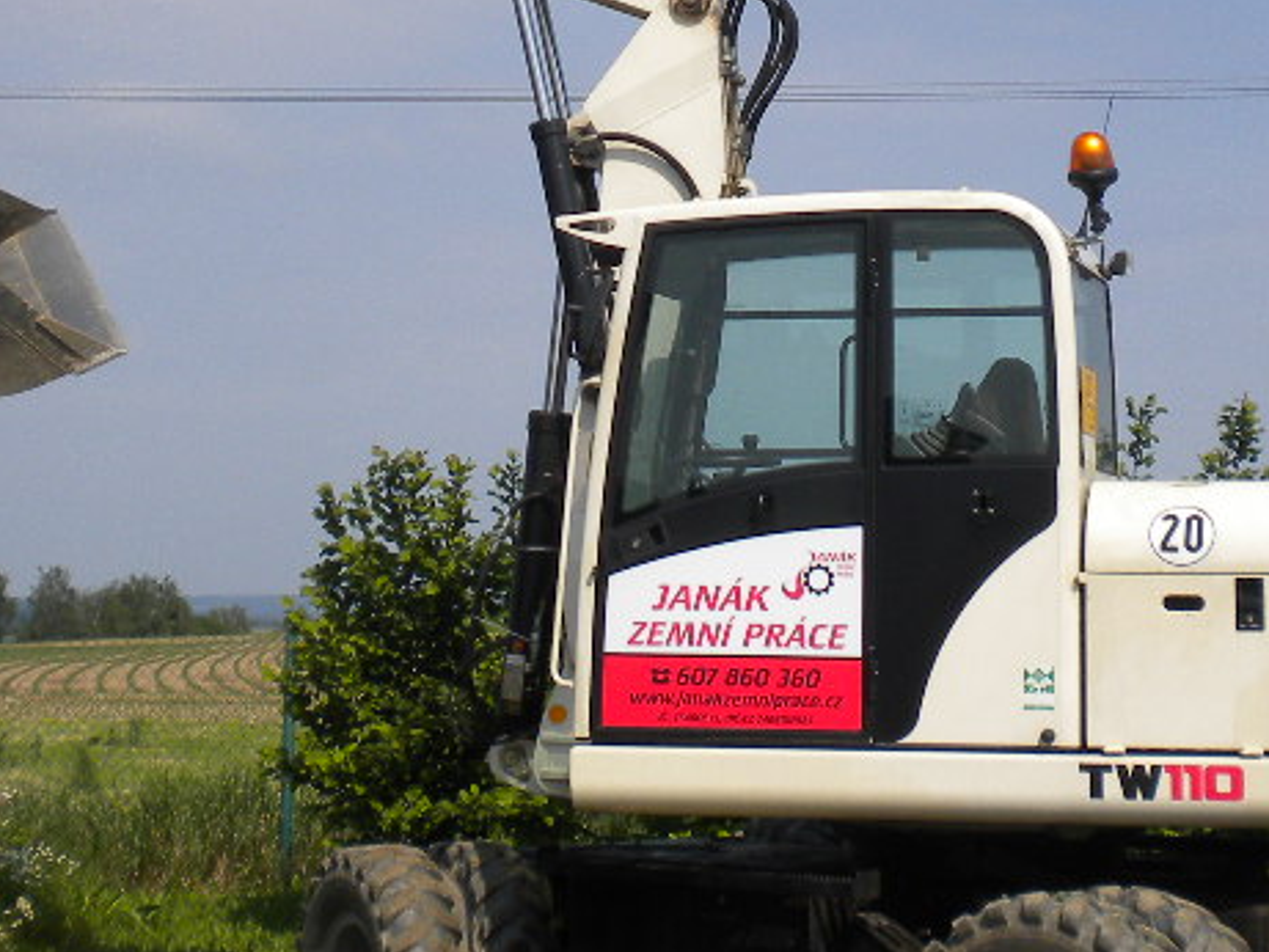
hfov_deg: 21.5
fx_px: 3337
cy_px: 300
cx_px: 702
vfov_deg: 16.2
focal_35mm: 91
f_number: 4.9
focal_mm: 7.4
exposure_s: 1/998
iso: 80
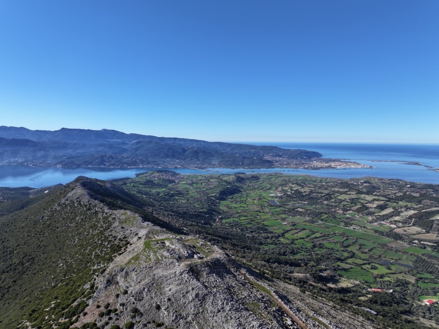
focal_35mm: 24
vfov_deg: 56.8
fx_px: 304
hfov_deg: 71.6
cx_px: 220
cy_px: 164
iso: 110
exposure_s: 1/2000
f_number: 2.8
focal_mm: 12.29
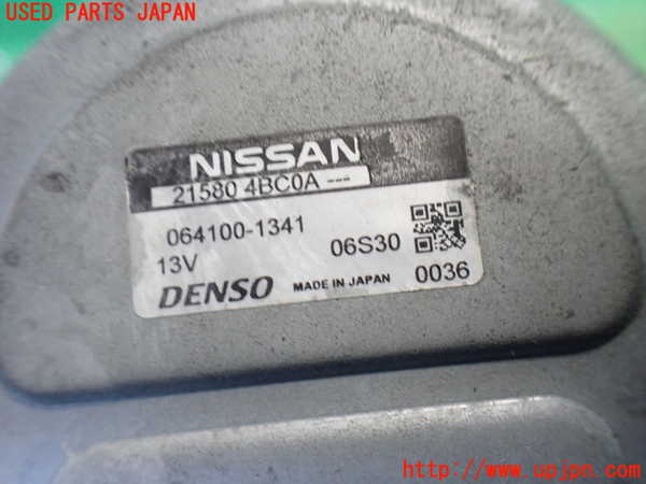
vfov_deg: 46.8
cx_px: 323
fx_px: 560
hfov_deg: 60.0
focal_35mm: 30
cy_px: 242
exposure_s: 1/60
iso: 800
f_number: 2.3
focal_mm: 5.4
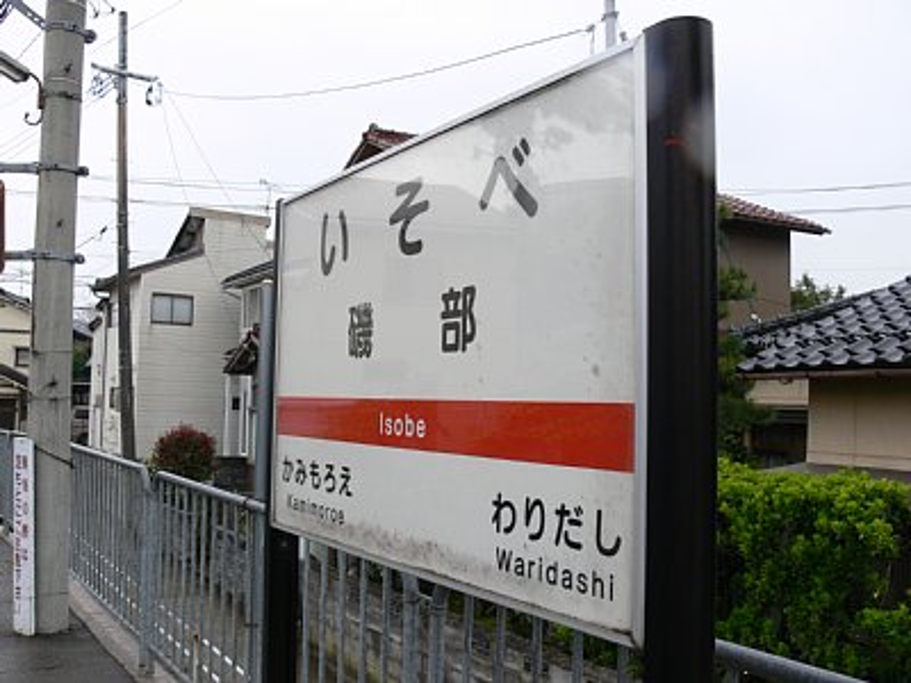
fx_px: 921
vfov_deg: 40.7
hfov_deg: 52.6
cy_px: 342
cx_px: 456
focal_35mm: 35
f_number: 3.6
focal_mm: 7.4
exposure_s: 1/50
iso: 80
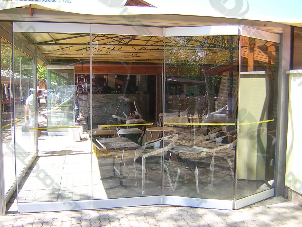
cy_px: 114
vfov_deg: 39.7
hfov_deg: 51.4
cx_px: 151
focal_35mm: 36
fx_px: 314
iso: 100
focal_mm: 4.7
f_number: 2.6
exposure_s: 1/248
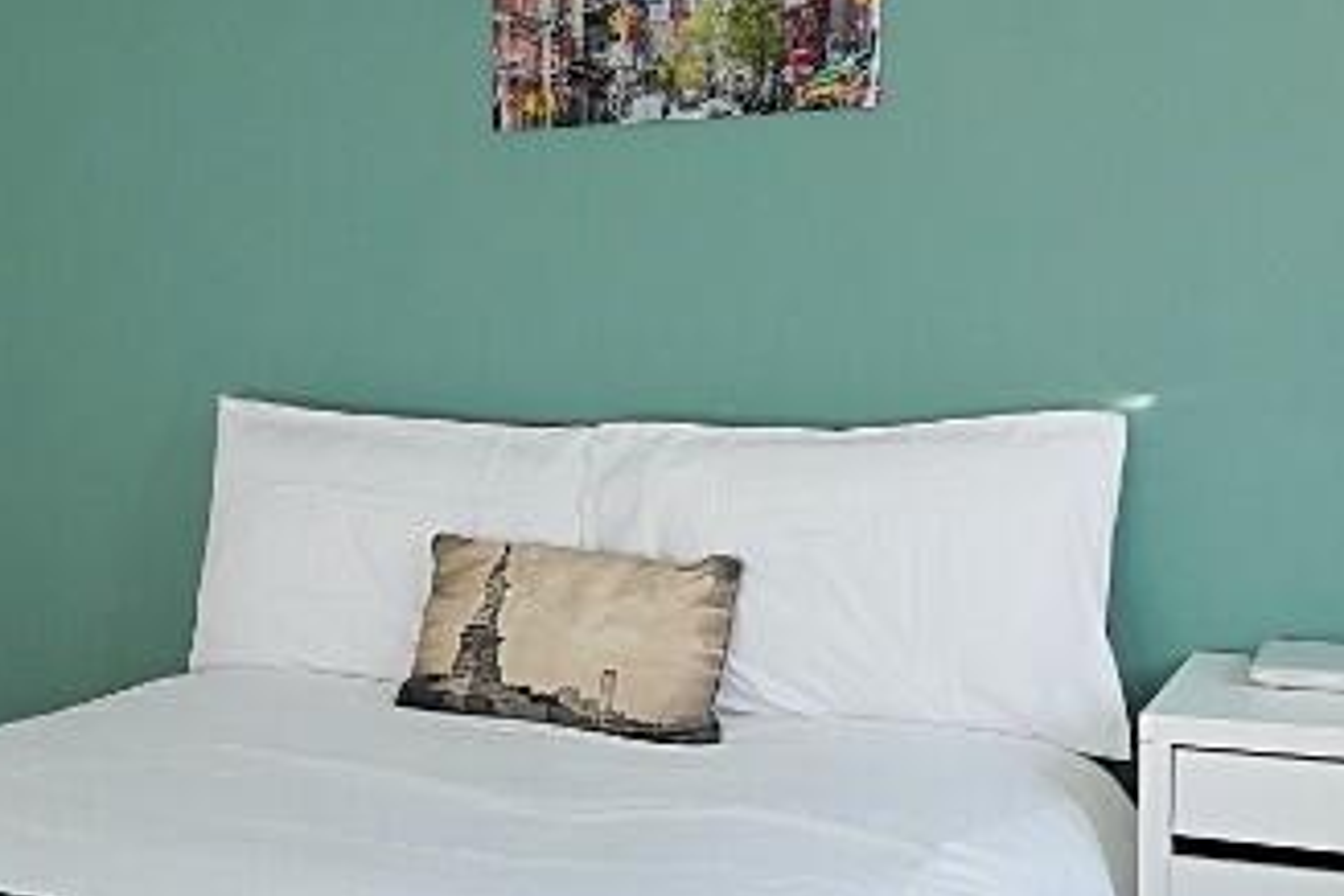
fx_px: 1755
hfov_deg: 41.0
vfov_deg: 28.6
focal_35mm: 47
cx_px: 374
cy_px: 405
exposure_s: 1/160
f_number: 4
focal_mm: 10
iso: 320
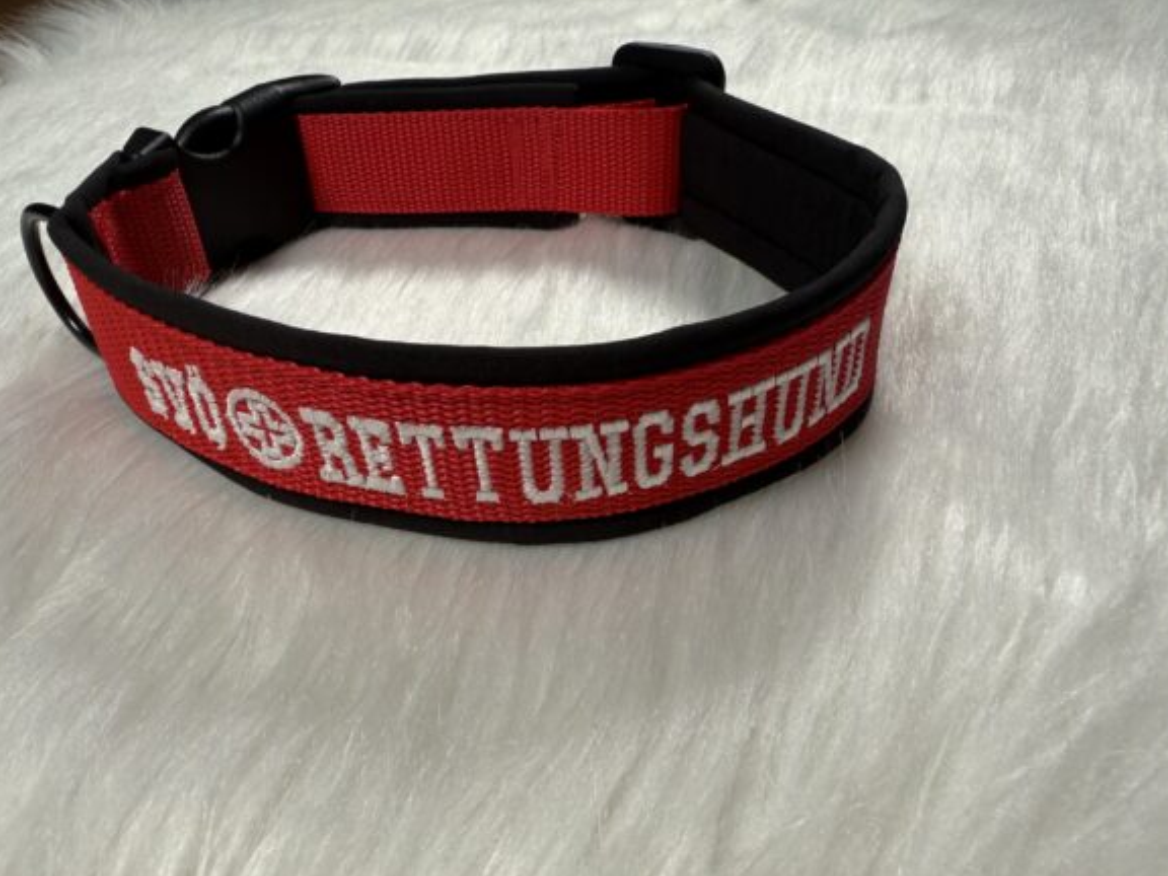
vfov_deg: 54.9
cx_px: 566
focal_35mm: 25
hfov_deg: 69.4
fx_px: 844
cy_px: 446
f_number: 2.2
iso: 40
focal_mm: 2.22
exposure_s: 1/140
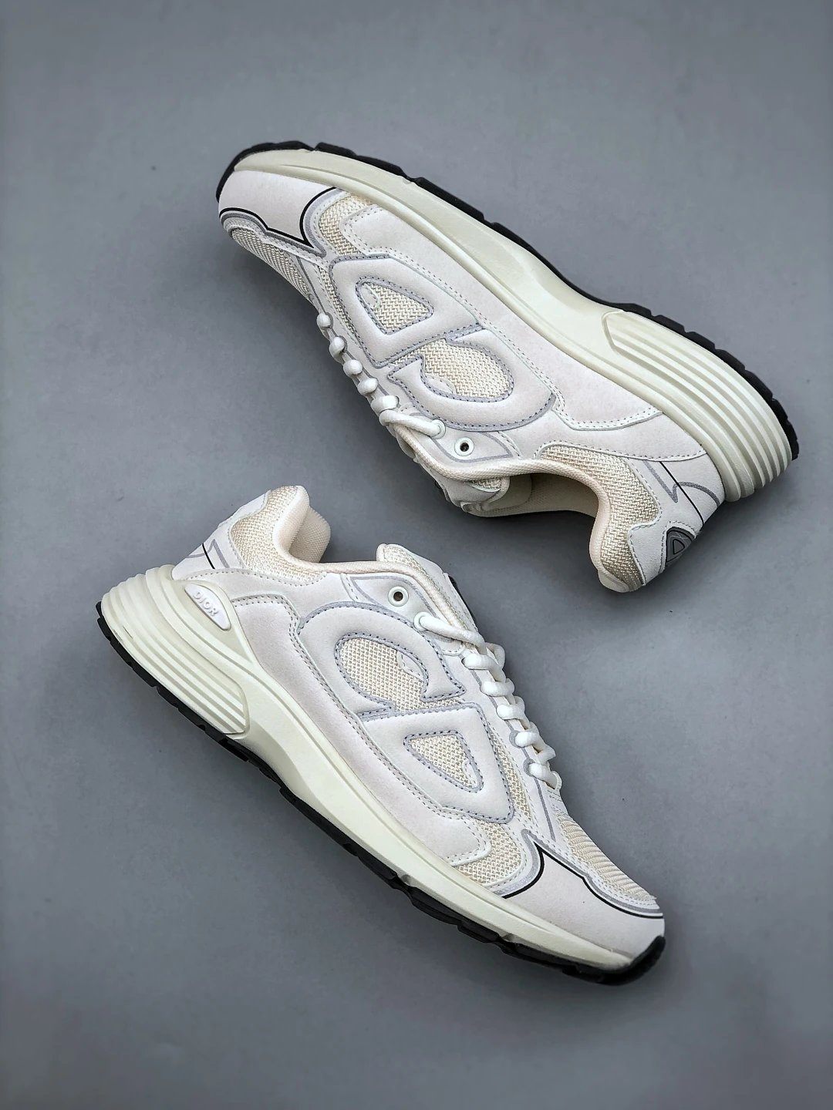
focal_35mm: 57
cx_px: 416
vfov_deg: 33.8
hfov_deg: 25.7
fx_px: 1829
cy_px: 555
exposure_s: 1/100
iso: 32
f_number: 2.8
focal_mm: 6.6
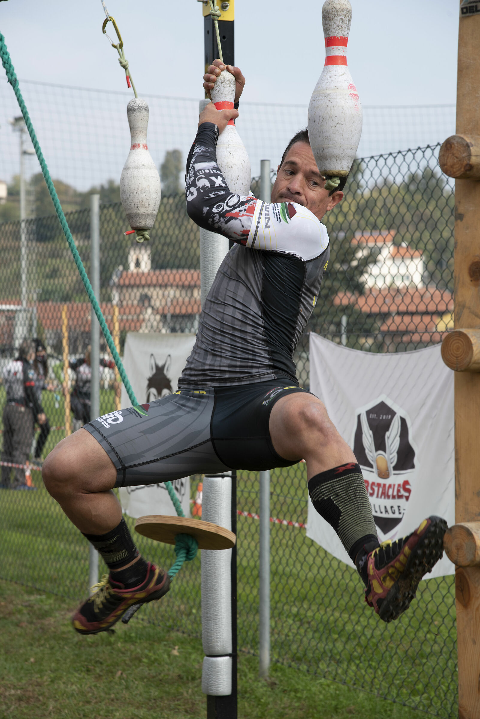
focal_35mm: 100
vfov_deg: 20.4
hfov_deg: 13.7
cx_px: 240
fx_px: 1998
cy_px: 360
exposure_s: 1/250
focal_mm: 100
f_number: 8
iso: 220
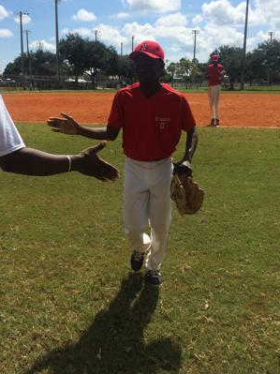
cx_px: 117
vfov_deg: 46.8
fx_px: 432
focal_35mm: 40
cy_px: 182
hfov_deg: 35.9
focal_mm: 4.15
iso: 32
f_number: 2.2
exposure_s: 1/4115
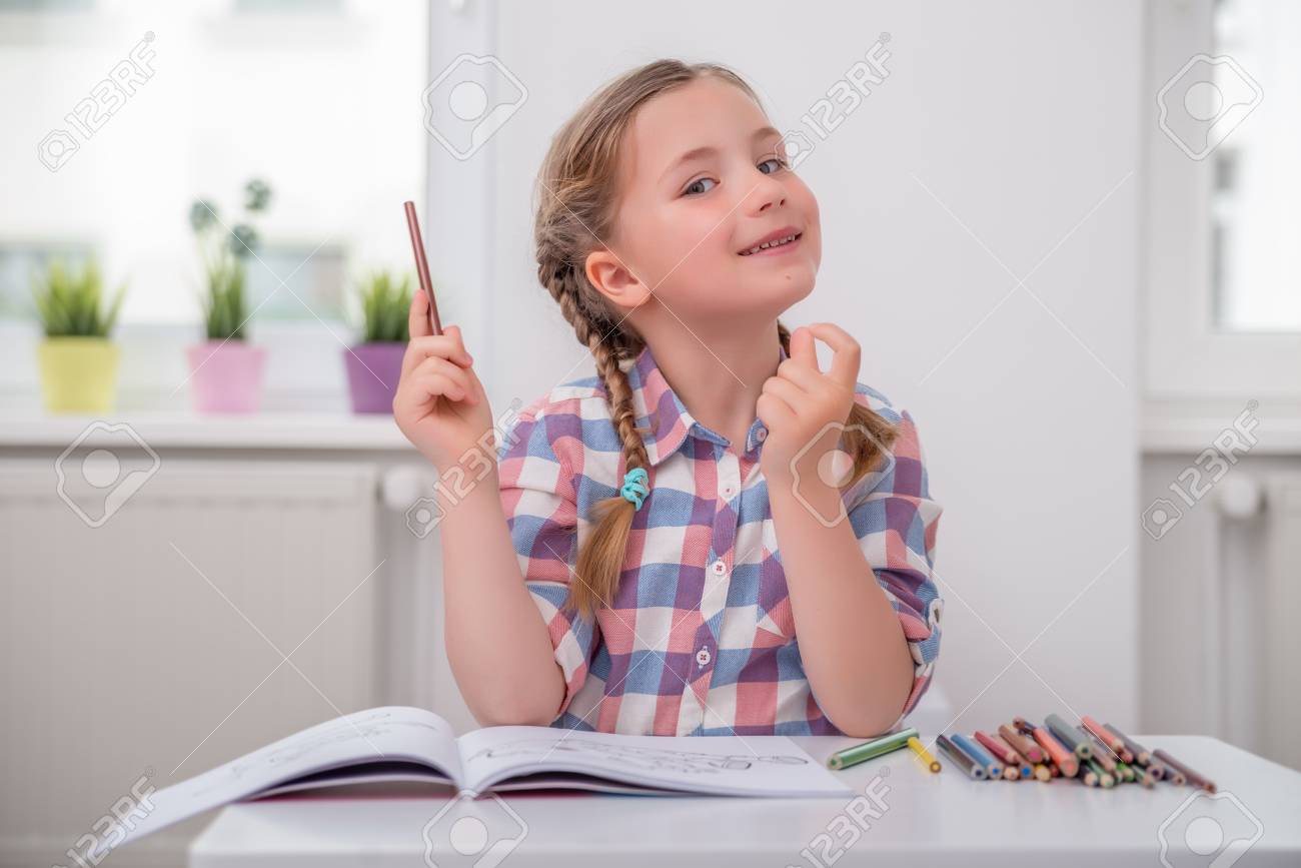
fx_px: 2711
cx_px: 650
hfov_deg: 27.0
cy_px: 434
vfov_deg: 18.2
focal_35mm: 75
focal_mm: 75
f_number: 3.5
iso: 250
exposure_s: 1/125
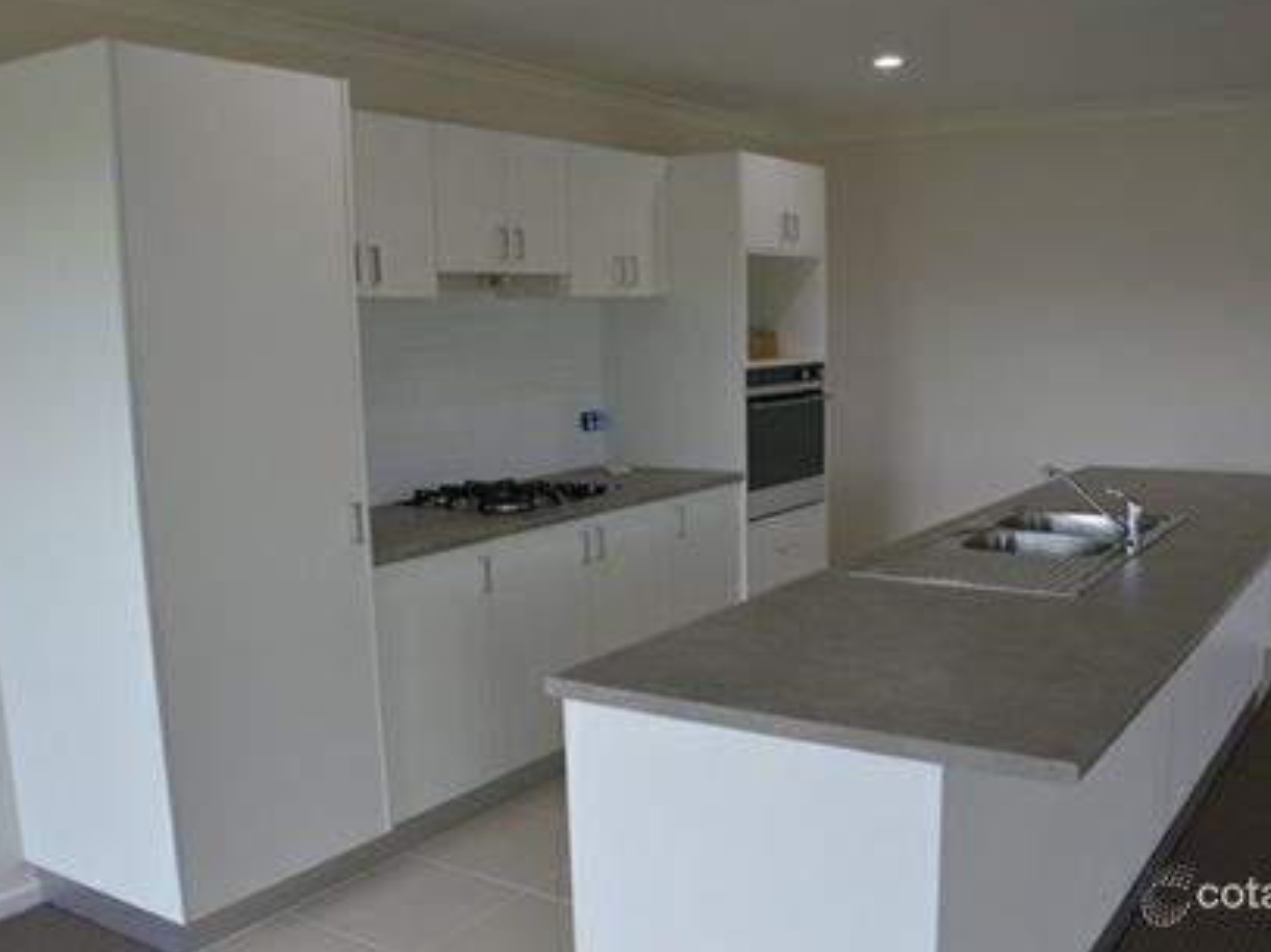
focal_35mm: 30
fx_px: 1101
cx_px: 659
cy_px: 470
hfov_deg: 60.0
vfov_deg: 46.8
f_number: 5.6
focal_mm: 18
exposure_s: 1/125
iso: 360
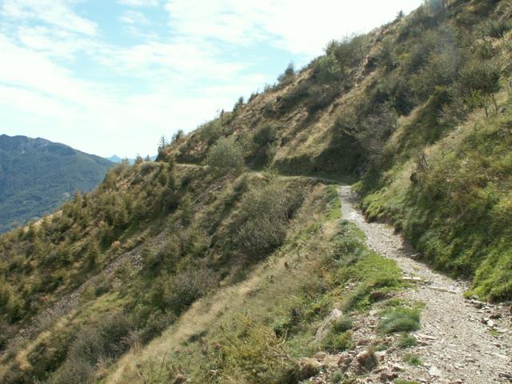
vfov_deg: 40.7
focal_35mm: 35
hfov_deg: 52.6
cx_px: 256
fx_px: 518
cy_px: 192
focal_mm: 5.86
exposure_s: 1/160
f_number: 5.6
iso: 50
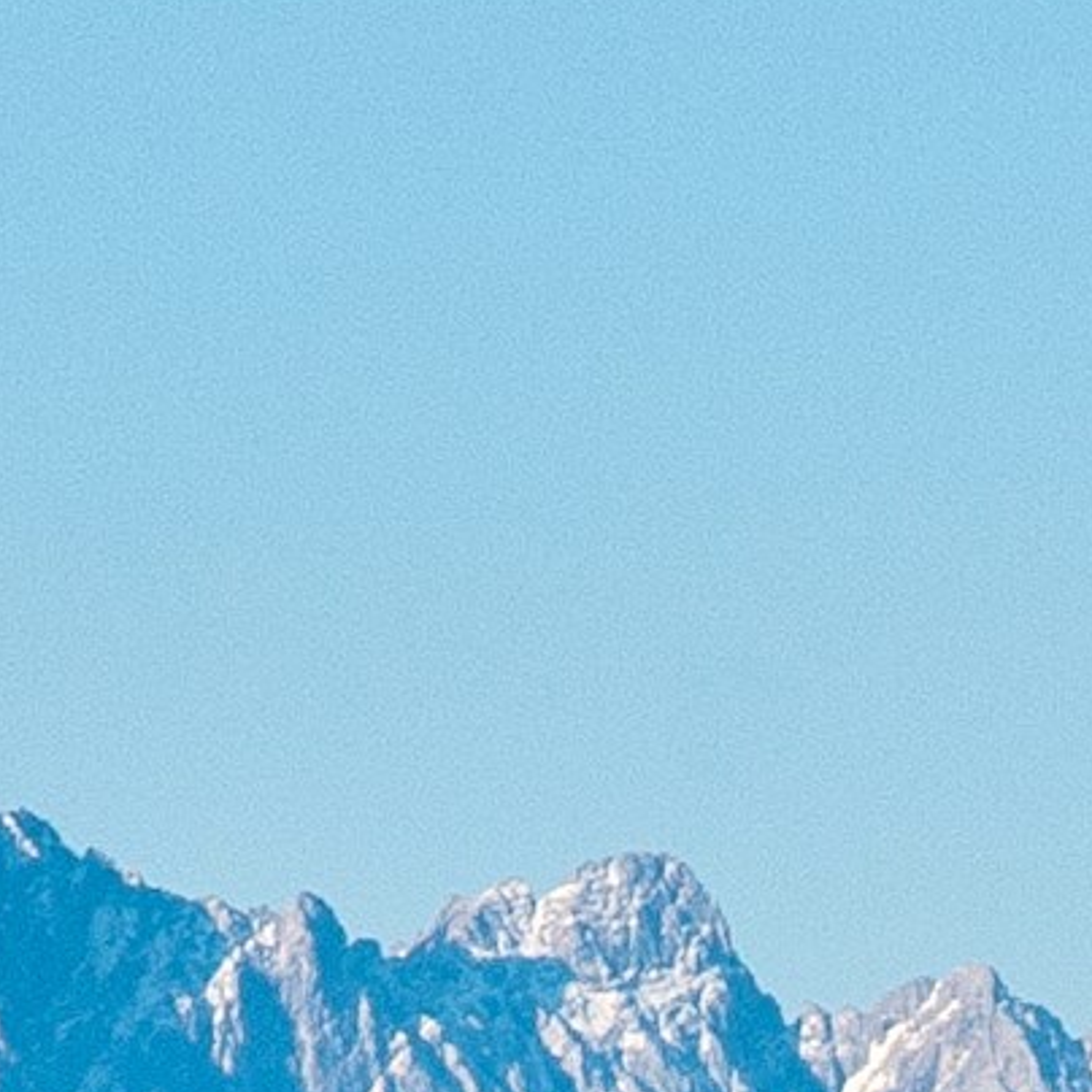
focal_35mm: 1723
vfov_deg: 1.0
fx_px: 61494
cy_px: 2738
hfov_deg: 1.0
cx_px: 1752
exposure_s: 1/320
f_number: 5.6
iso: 200
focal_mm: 200
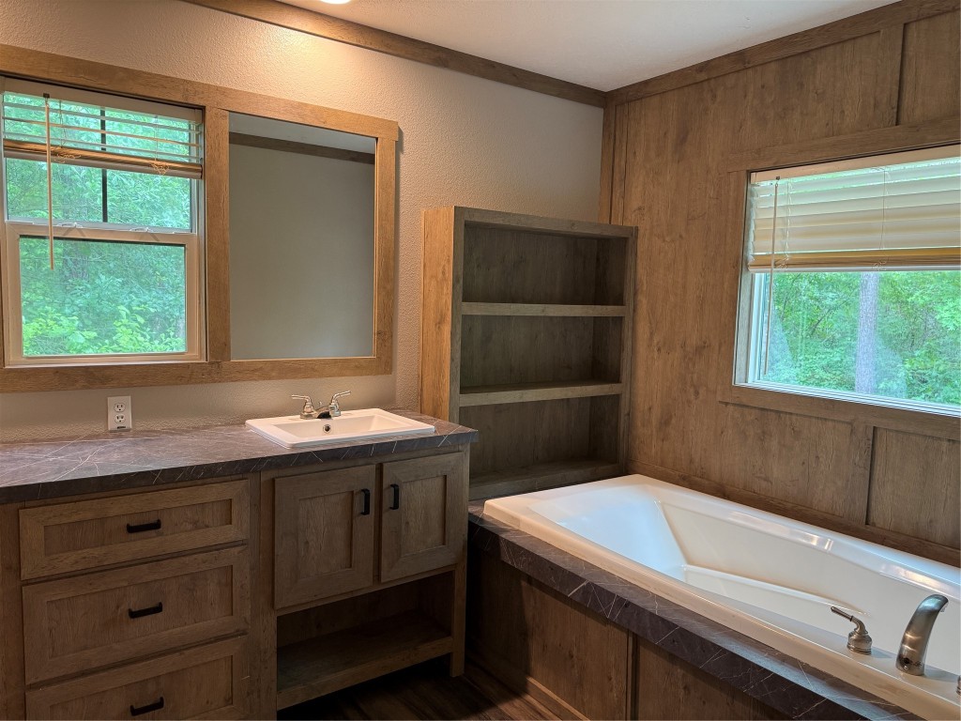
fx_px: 666
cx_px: 480
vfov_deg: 56.8
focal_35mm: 24
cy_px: 360
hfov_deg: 71.6
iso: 200
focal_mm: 6.76
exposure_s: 1/60
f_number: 1.78
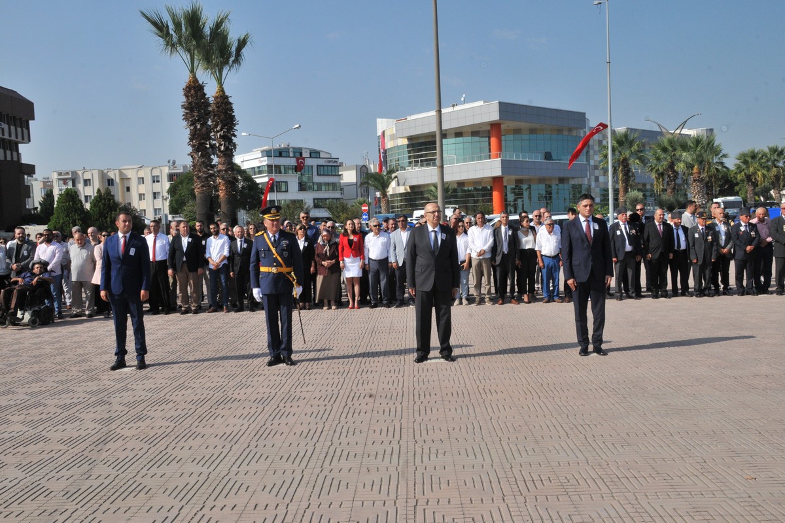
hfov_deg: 57.2
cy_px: 262
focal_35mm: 33
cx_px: 392
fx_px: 720
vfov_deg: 40.0
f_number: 13
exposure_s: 1/640
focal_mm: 22
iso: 640
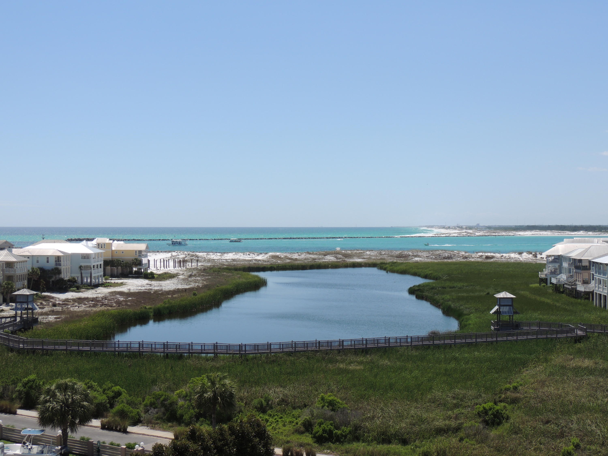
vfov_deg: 33.6
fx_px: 755
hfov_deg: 43.9
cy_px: 228
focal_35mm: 43
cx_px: 304
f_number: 3.8
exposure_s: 1/1250
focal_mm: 7.6
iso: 100
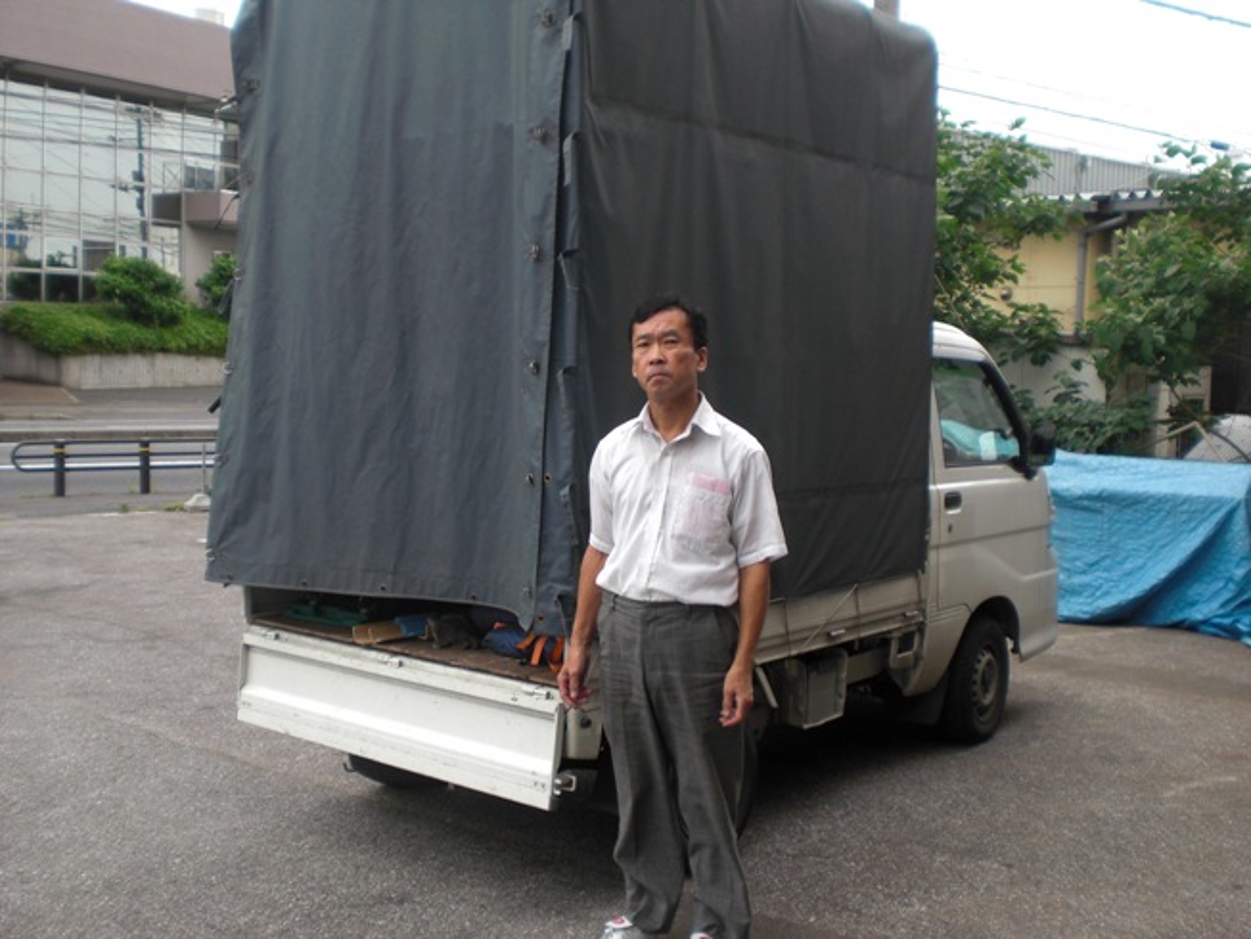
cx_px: 626
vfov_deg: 37.7
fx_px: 1374
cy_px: 470
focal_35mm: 38
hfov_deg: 49.0
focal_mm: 6.3
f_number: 3.1
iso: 64
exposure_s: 1/160
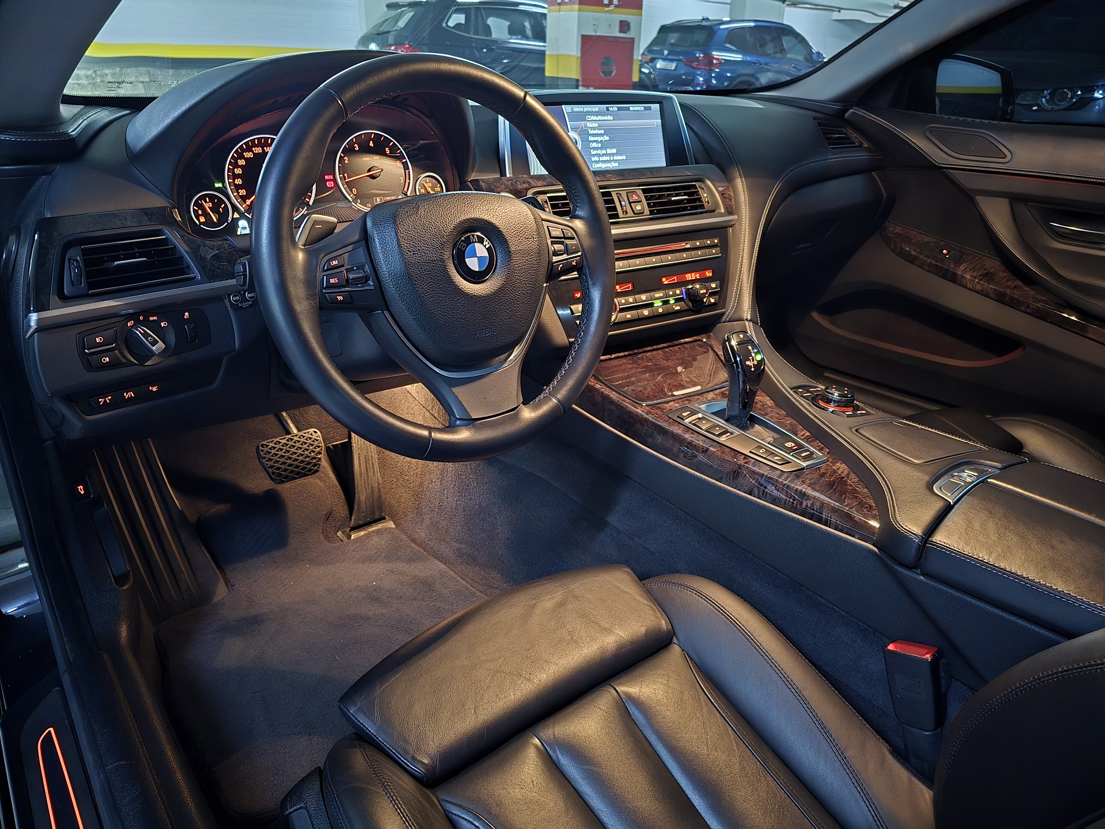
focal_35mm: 23
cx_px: 552
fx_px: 734
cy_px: 414
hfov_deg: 73.9
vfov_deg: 58.9
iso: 2500
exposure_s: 1/17.2
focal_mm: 6.3
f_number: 1.7
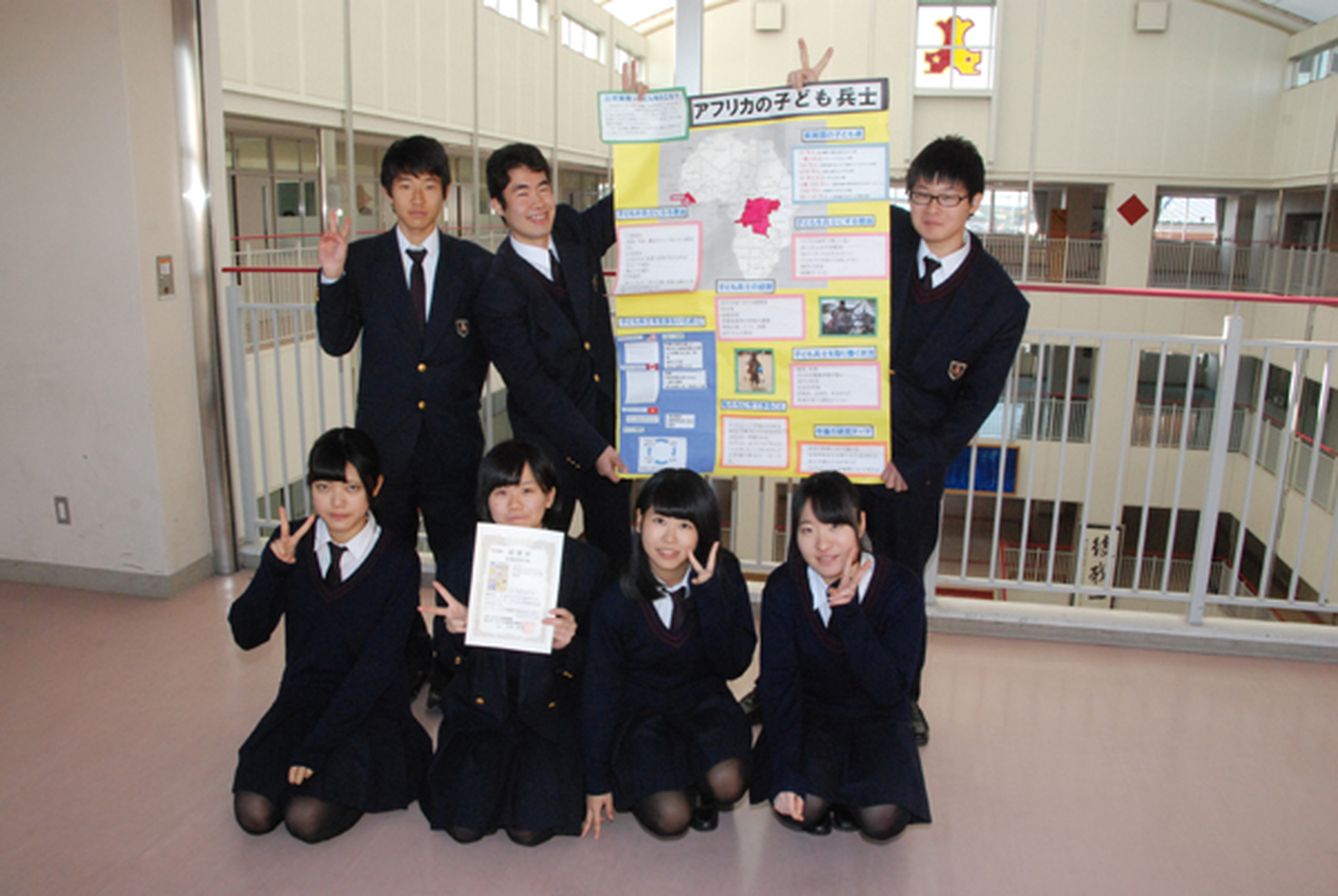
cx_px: 669
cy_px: 448
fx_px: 1005
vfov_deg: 48.1
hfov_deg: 67.3
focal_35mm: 27
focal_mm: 18
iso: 1600
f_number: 14
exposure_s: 1/125
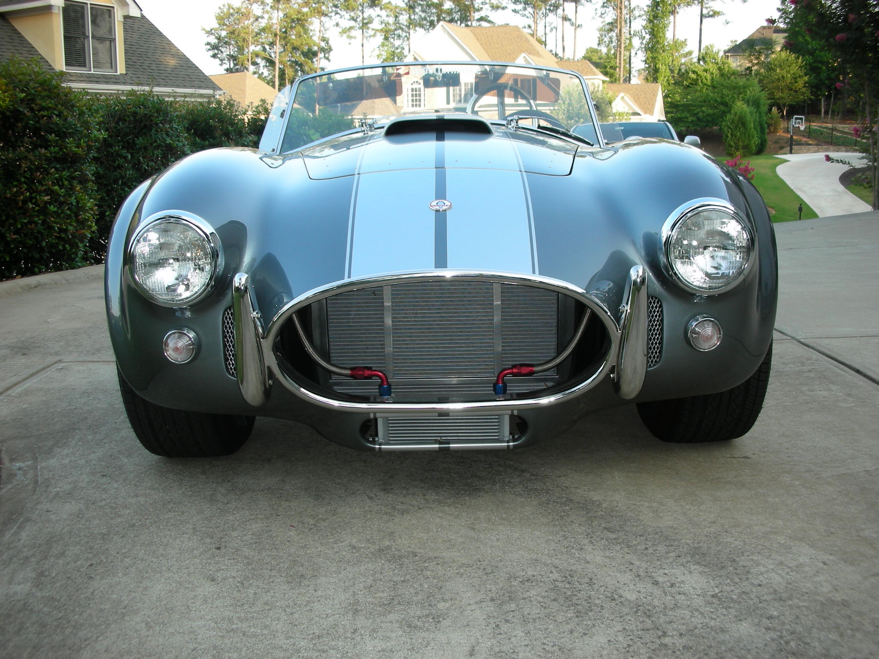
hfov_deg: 52.6
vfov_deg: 40.7
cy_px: 330
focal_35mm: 35
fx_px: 889
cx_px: 440
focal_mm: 5.8
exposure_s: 1/76.2
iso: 50
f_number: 3
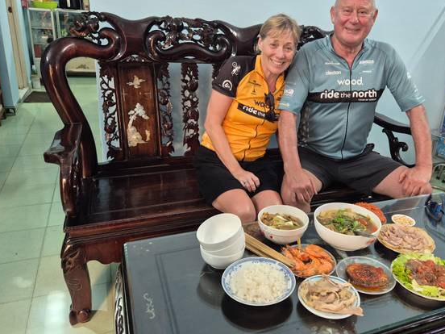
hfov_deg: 59.1
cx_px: 283
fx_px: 386
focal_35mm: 30
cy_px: 152
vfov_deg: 46.7
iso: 400
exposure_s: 1/100
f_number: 1.8
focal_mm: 5.4
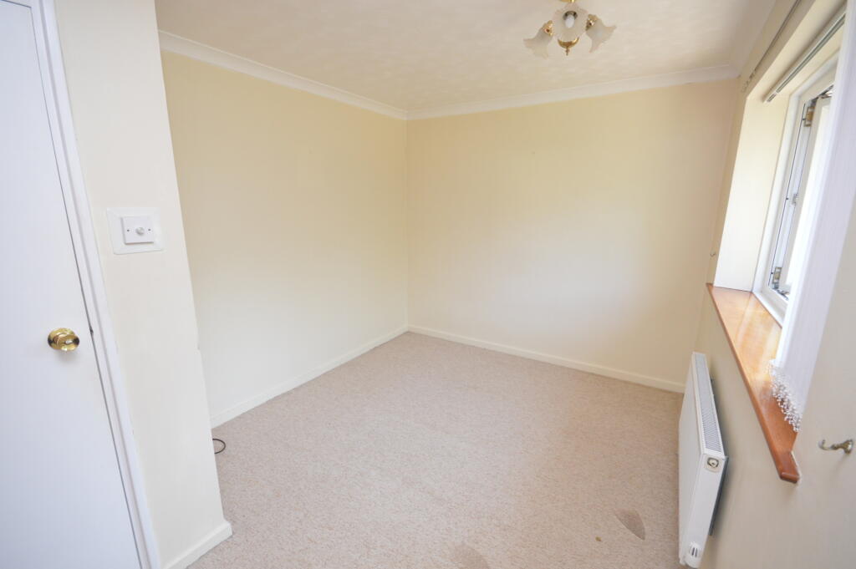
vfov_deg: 77.2
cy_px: 284
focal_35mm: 15
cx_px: 428
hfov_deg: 100.4
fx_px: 356
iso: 800
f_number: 7.1
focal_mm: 10
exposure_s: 1/60
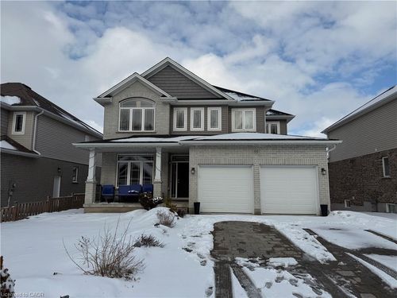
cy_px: 149
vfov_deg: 56.8
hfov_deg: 71.6
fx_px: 275
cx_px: 198
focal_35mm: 24
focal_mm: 6.76
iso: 80
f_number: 1.78
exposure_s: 1/8130
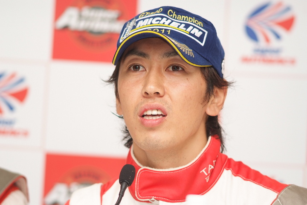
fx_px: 2302
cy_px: 102
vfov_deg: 5.1
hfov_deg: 7.6
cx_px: 154
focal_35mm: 270
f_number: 2.8
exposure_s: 1/250
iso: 400
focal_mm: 180
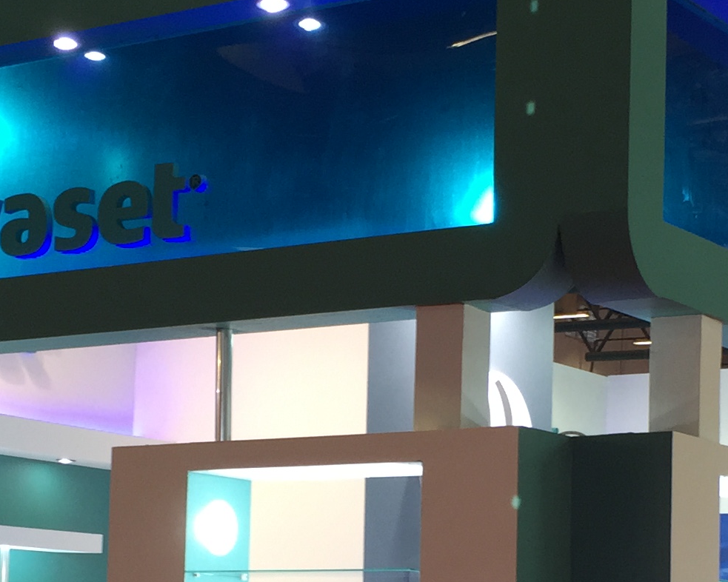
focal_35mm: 94
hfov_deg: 20.4
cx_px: 390
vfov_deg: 16.1
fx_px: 2025
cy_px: 543
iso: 40
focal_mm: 4.15
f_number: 2.2
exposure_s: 1/33
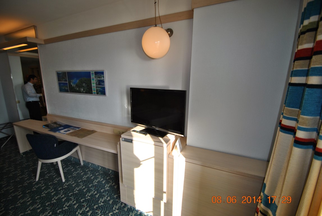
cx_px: 161
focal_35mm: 15
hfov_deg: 100.3
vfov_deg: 77.5
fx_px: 134
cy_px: 108
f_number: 3.5
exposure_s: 1/200
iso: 100
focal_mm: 10
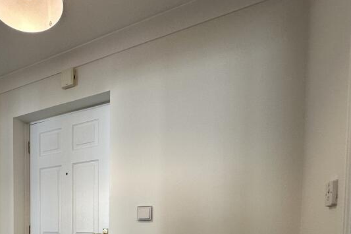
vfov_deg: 40.2
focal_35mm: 28
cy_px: 238
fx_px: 273
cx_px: 71
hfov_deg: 60.3
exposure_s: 1/100
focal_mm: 2.22
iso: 125
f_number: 2.2
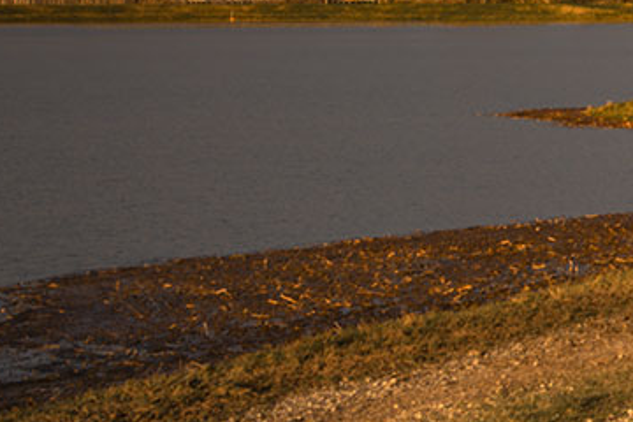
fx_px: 3376
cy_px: -67
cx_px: 1438
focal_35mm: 192
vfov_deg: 7.1
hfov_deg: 9.7
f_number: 9
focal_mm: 24
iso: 100
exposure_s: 1/50
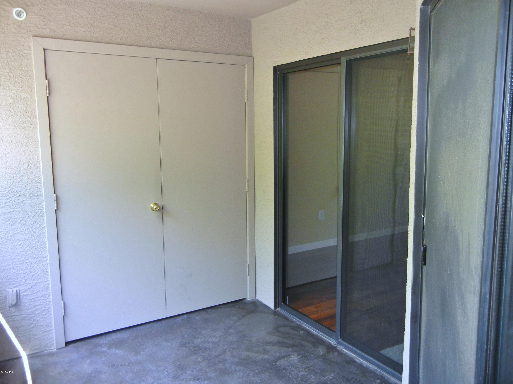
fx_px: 445
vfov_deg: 46.8
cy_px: 192
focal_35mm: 30
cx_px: 256
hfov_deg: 60.0
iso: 160
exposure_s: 1/30.3
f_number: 3.5
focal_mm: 5.4
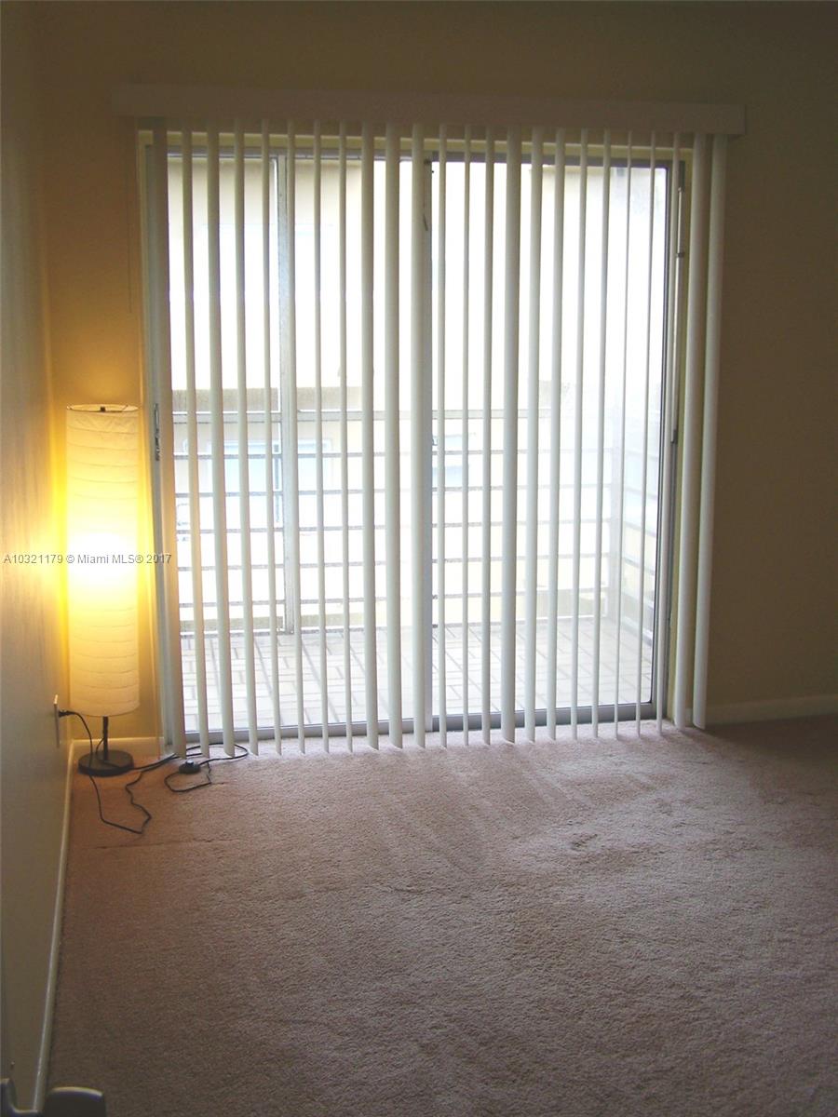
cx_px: 419
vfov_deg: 49.0
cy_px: 558
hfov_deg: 37.7
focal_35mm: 38
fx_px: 1227
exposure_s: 1/60
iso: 64
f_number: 2.8
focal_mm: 6.3
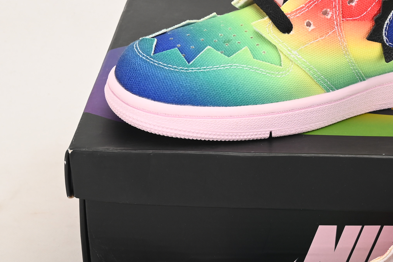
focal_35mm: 137
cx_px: 401
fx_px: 1496
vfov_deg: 10.0
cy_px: 125
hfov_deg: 14.7
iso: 100
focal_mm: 46
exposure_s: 1/200
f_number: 11
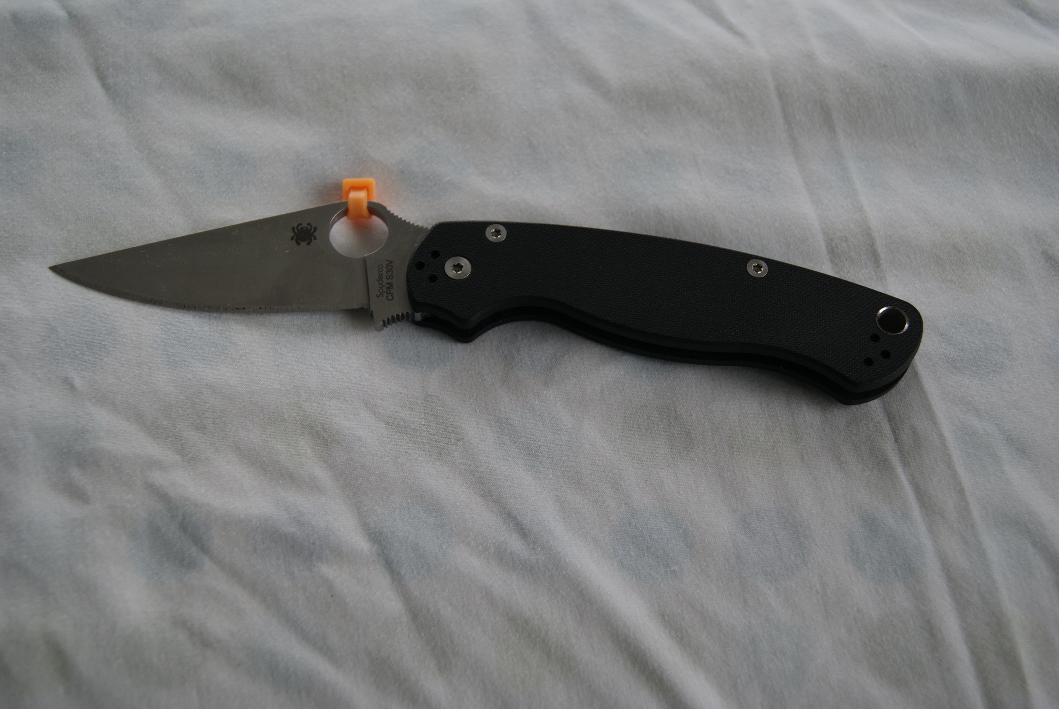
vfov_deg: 29.9
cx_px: 530
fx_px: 1325
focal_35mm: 45
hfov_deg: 43.6
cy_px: 354
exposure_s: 1/60
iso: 100
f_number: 4.5
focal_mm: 30
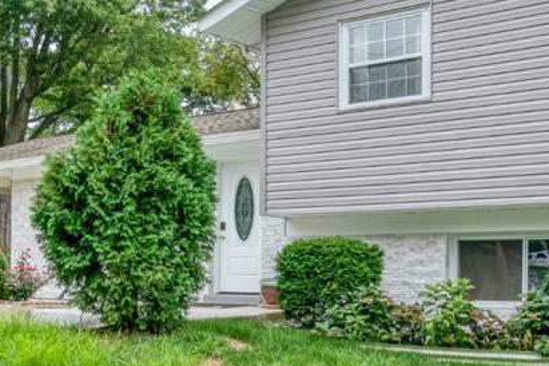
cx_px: 184
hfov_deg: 35.3
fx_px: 854
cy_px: 214
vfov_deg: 24.2
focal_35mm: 56
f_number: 8
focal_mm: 16
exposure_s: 1/1250
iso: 1250
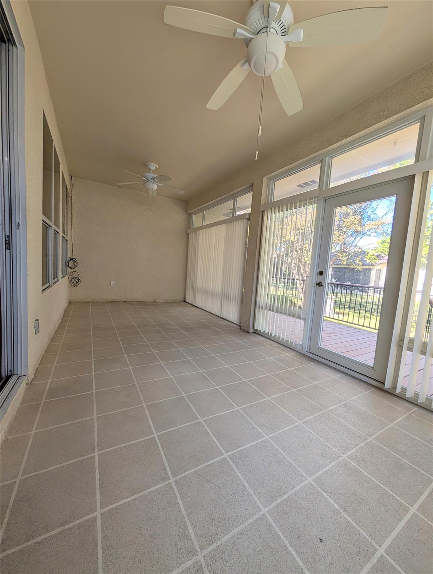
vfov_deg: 110.4
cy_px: 287
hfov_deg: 94.7
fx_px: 200
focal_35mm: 12
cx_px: 216
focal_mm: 2.02
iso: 47
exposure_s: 1/299
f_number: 1.7
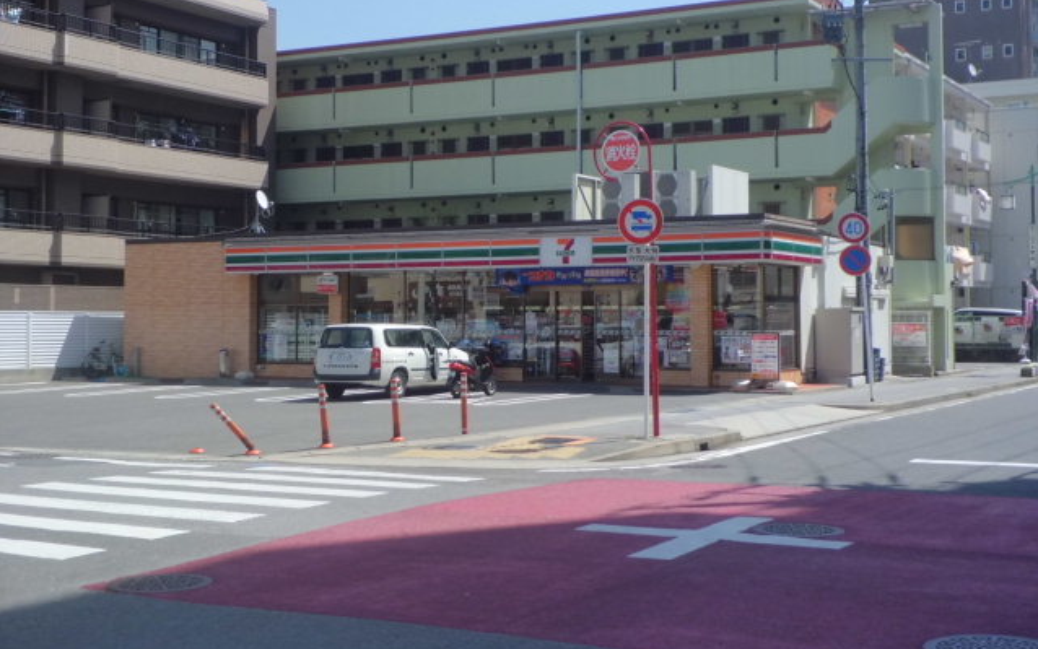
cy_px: 265
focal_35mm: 50
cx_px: 519
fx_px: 1415
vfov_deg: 25.8
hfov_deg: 40.3
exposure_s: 1/800
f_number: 3.4
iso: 64
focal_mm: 8.3
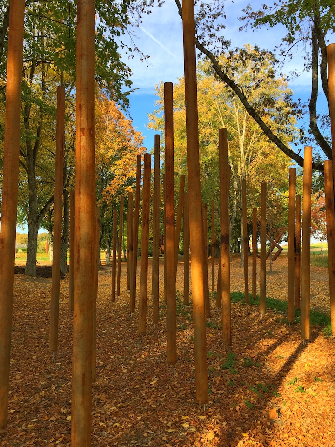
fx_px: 374
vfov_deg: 61.7
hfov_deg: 48.2
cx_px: 168
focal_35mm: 29
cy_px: 224
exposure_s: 1/449
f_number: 2.2
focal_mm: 4.15
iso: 32
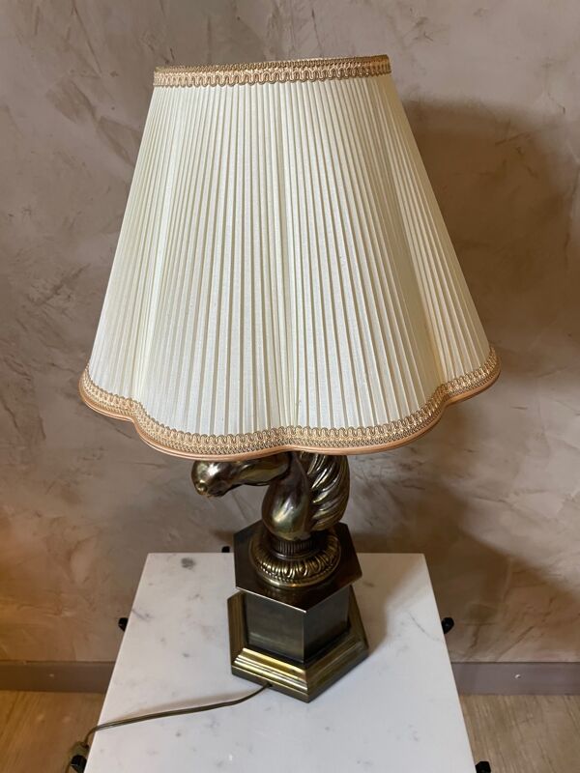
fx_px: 581
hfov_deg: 53.1
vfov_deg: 67.3
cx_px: 290
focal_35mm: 26
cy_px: 386
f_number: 1.6
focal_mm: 4.2
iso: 125
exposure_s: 1/50
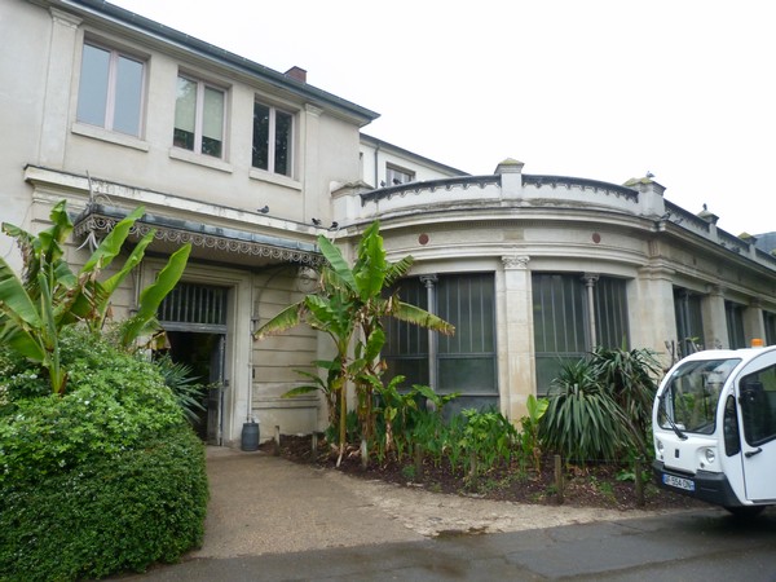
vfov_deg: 54.9
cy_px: 291
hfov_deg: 69.4
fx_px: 560
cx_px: 388
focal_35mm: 25
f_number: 2.8
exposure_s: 1/125
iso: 200
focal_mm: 4.5
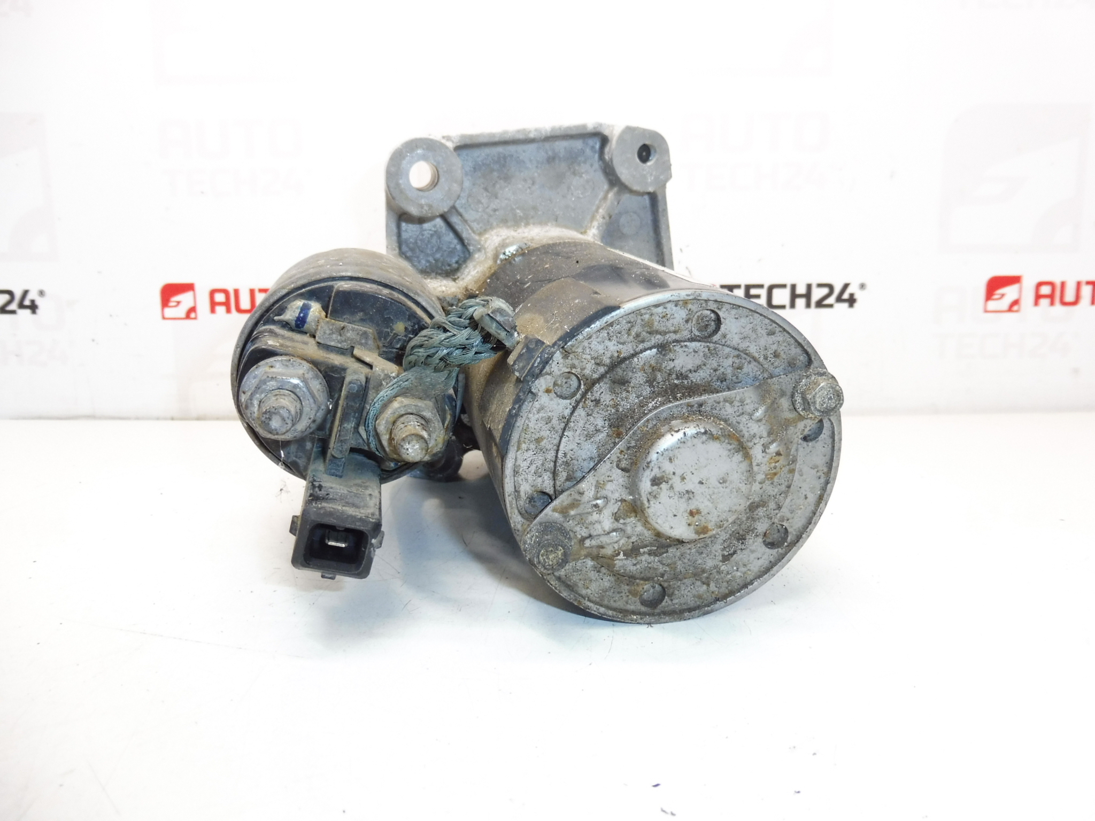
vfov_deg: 56.8
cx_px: 548
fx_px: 759
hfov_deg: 71.6
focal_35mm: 24
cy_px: 410
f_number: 3.5
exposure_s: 1/60
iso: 200
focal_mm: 4.3
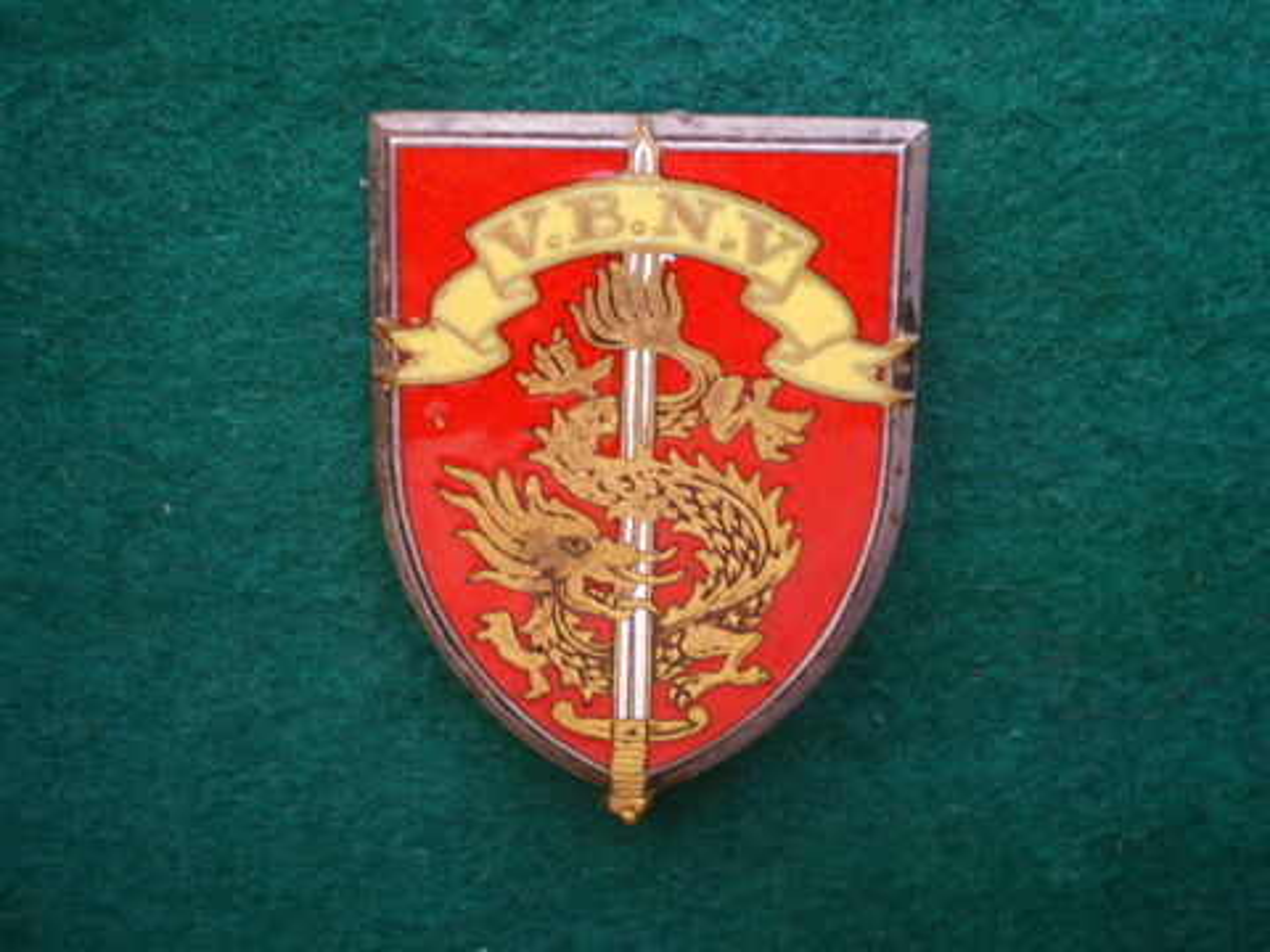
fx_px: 1394
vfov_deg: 37.7
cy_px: 476
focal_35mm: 38
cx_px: 635
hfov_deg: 49.0
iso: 160
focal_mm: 6.3
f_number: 3.1
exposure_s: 1/50
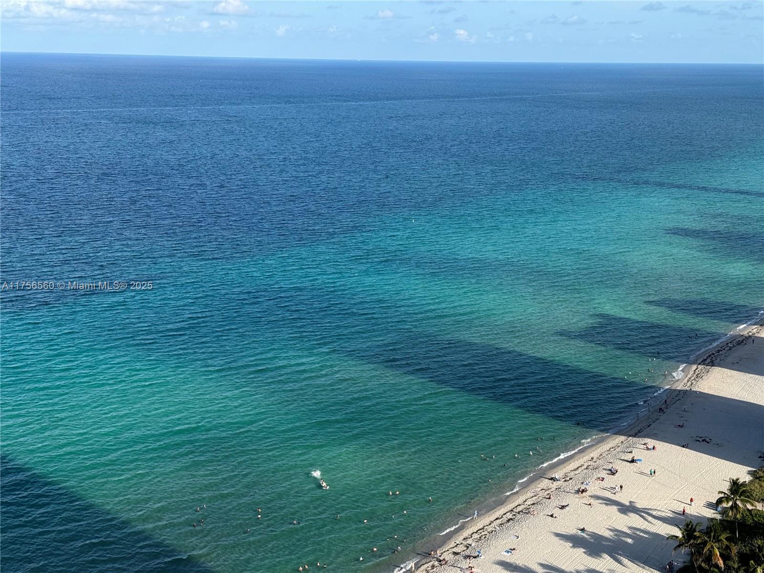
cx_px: 382
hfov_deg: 39.7
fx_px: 1059
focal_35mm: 48
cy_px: 286
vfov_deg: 30.3
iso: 64
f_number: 1.78
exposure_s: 1/2611
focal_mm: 6.76
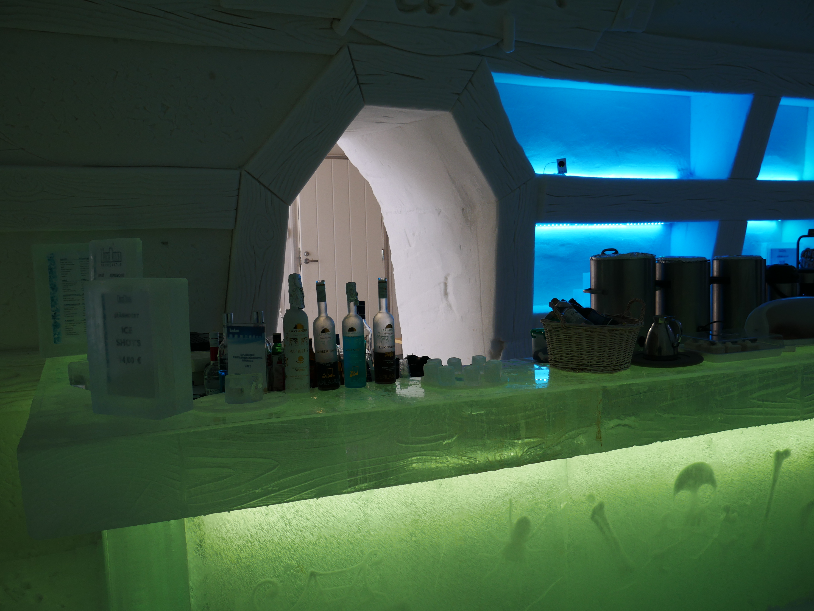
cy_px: 306
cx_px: 407
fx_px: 753
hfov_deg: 56.8
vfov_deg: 44.2
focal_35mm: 32
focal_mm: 16
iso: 200
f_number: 3.6
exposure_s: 1/30
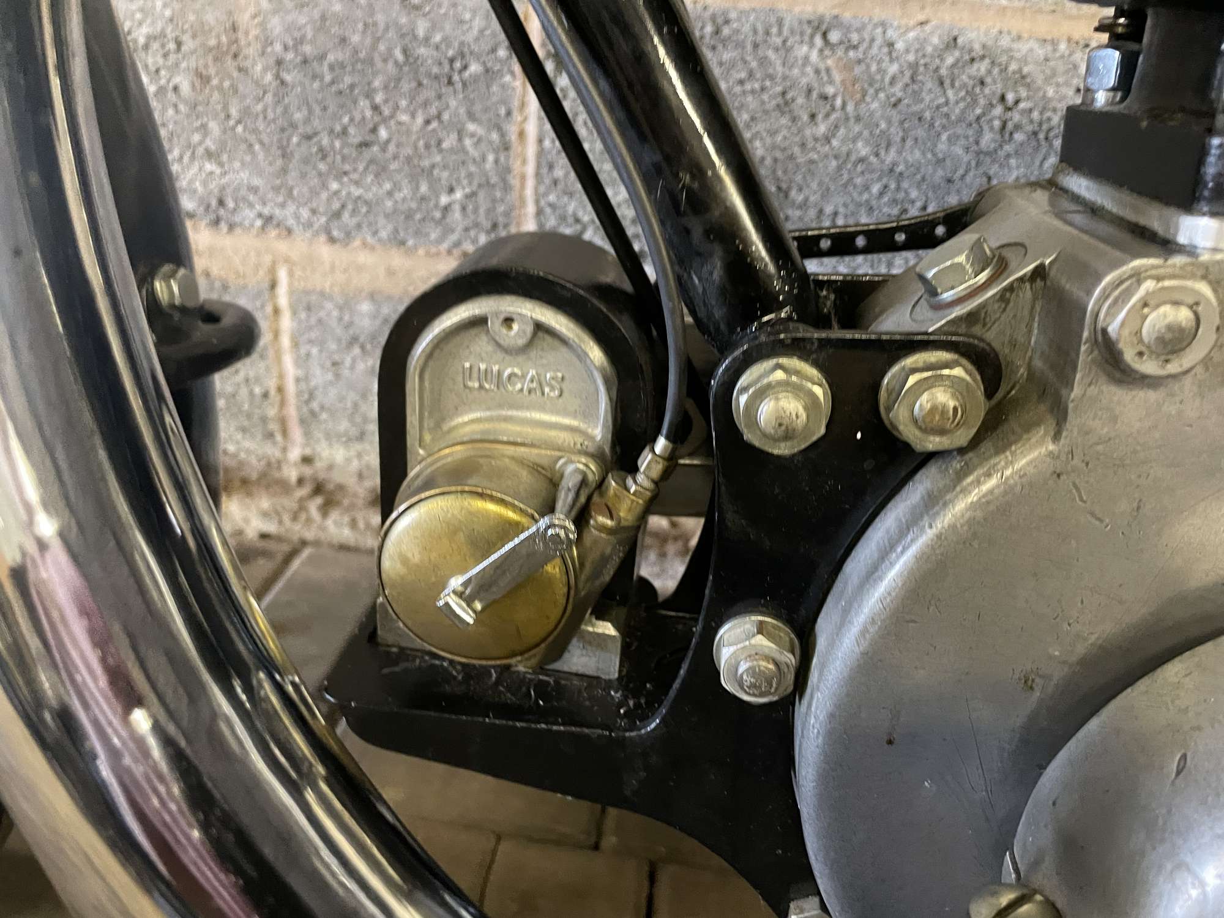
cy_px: 459
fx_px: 919
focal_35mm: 26
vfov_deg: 53.1
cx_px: 612
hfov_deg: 67.3
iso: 500
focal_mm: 4.2
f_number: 1.6
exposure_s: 1/25
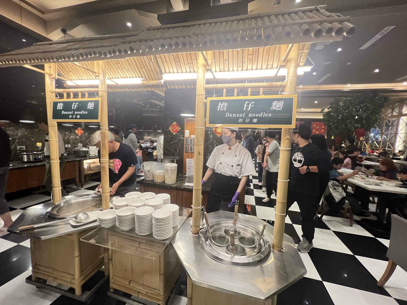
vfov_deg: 89.9
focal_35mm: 13
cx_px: 204
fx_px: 153
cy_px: 152
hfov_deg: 106.2
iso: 320
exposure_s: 1/60
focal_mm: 1.57
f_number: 1.8
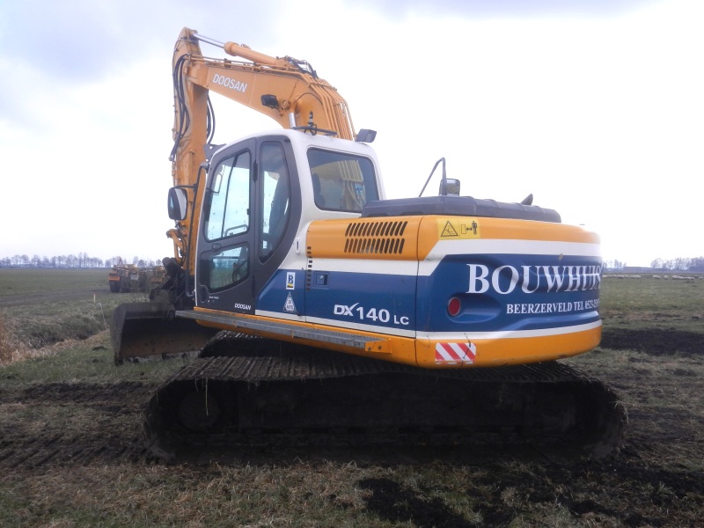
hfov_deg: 61.7
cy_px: 264
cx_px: 352
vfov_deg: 48.2
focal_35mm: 29
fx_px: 590
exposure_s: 1/640
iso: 160
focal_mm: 5.1
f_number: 3.6
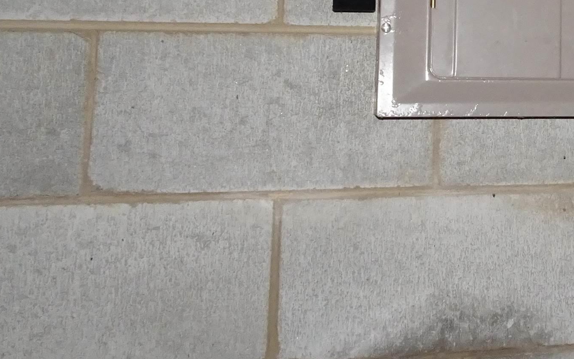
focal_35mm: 58
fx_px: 907
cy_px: -9
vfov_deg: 21.5
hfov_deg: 31.7
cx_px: 609
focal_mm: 4.1
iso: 400
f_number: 3.5
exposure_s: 1/30
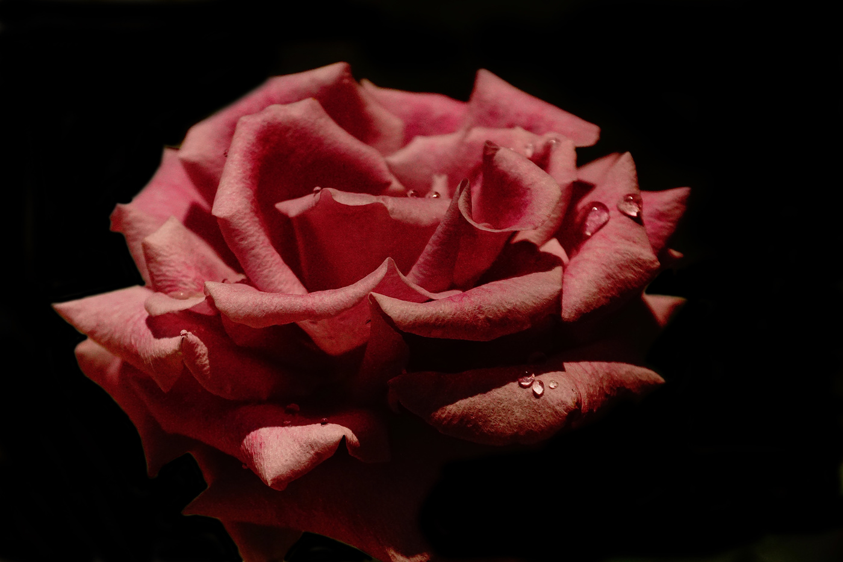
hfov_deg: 10.2
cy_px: 281
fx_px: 4741
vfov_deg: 6.8
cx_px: 422
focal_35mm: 202
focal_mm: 135
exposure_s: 1/8000
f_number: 5.6
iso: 1250
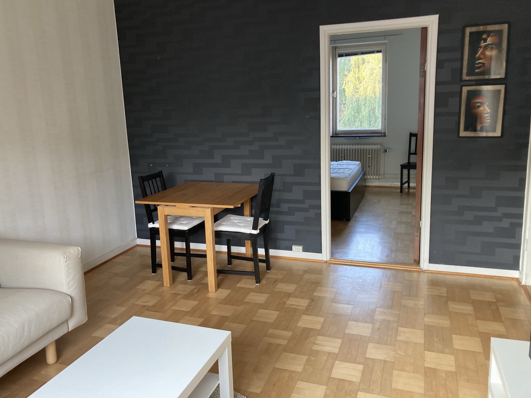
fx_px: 445
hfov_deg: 61.6
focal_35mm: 29
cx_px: 259
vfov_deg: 48.2
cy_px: 193
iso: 160
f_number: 1.8
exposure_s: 1/60
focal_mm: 3.99
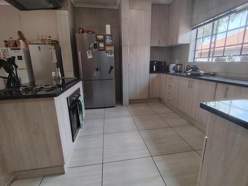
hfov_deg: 91.0
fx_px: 122
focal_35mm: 17
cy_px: 93
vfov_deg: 74.7
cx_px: 124
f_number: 2.2
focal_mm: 1.42
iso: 116
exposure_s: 1/100
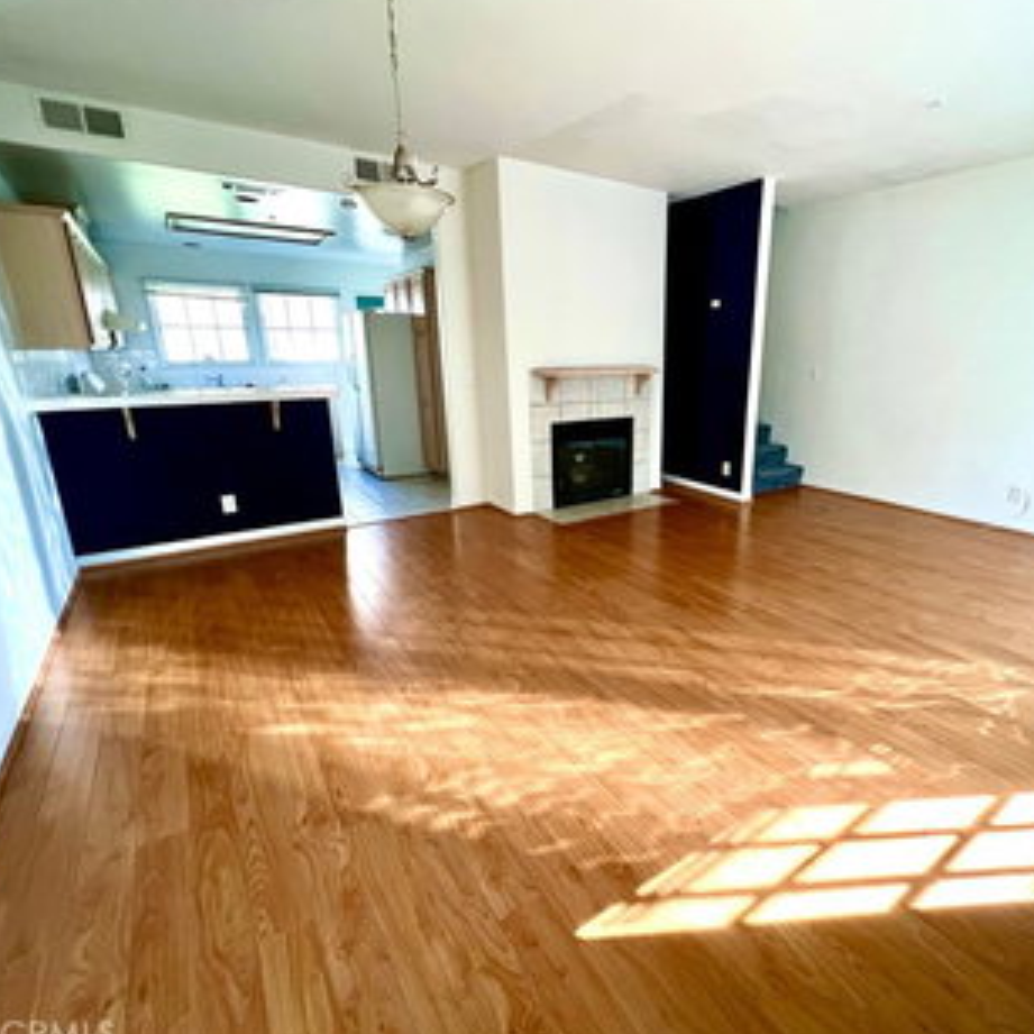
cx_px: 618
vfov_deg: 87.4
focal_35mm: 16
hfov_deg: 86.4
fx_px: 541
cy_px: 515
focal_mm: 1.57
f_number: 1.8
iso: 250
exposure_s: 1/71
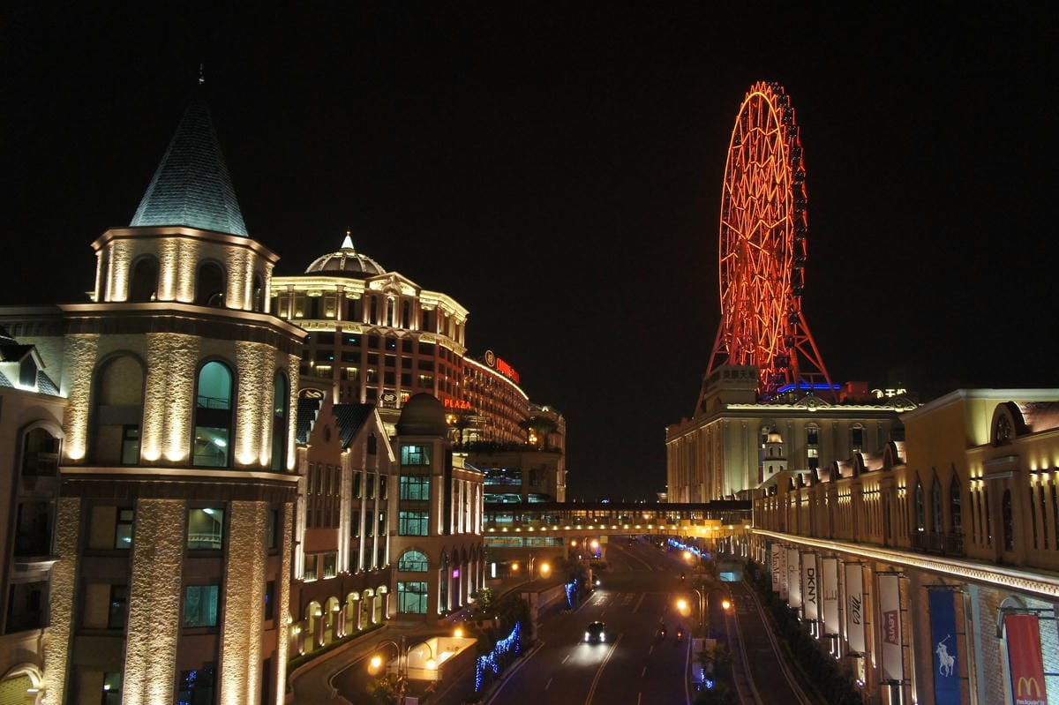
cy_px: 352
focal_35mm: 33
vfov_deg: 39.9
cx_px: 530
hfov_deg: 57.2
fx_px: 970
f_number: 4
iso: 1600
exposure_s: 1/40
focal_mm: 22
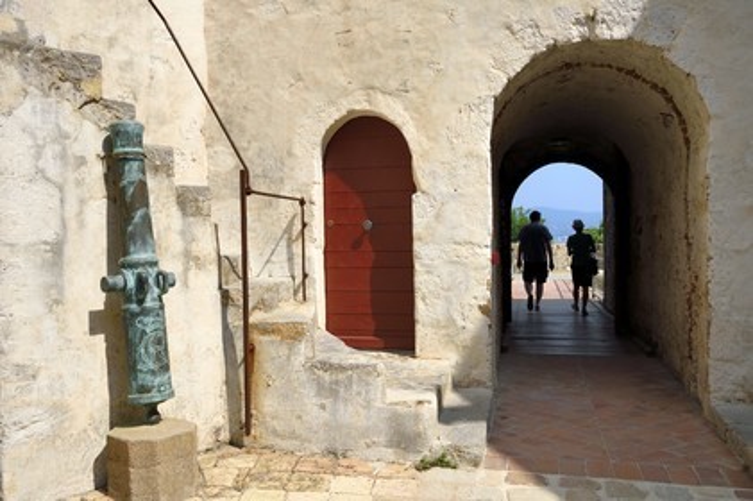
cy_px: 250
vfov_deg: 38.8
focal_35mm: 34
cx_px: 376
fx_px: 711
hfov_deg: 55.8
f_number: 9
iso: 200
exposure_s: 1/800
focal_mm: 34
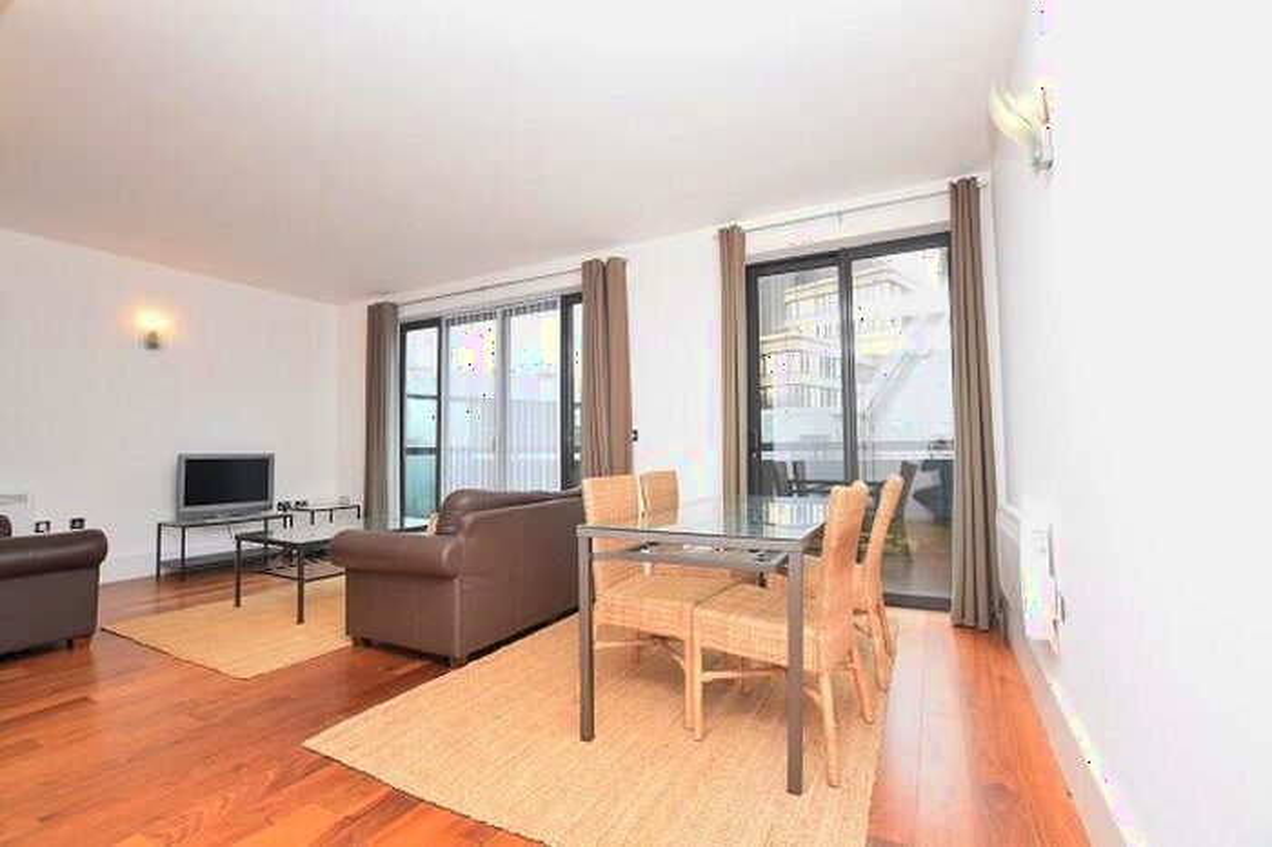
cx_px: 636
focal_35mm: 15
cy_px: 424
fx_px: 530
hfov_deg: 100.4
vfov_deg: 77.3
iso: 640
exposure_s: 1/125
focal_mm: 10
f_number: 5.6
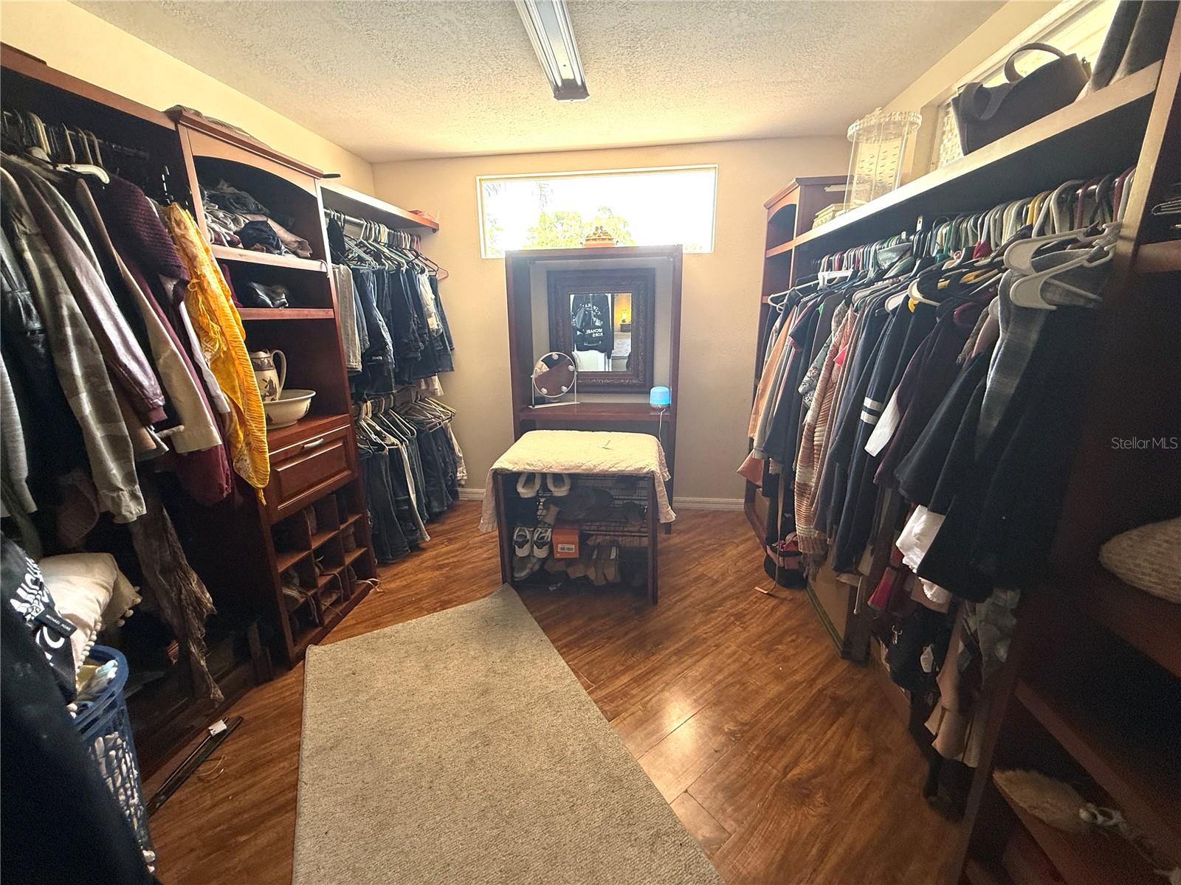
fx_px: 478
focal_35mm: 14
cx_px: 590
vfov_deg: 85.7
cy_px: 442
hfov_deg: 102.1
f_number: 2.2
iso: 125
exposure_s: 1/99
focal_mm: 2.22
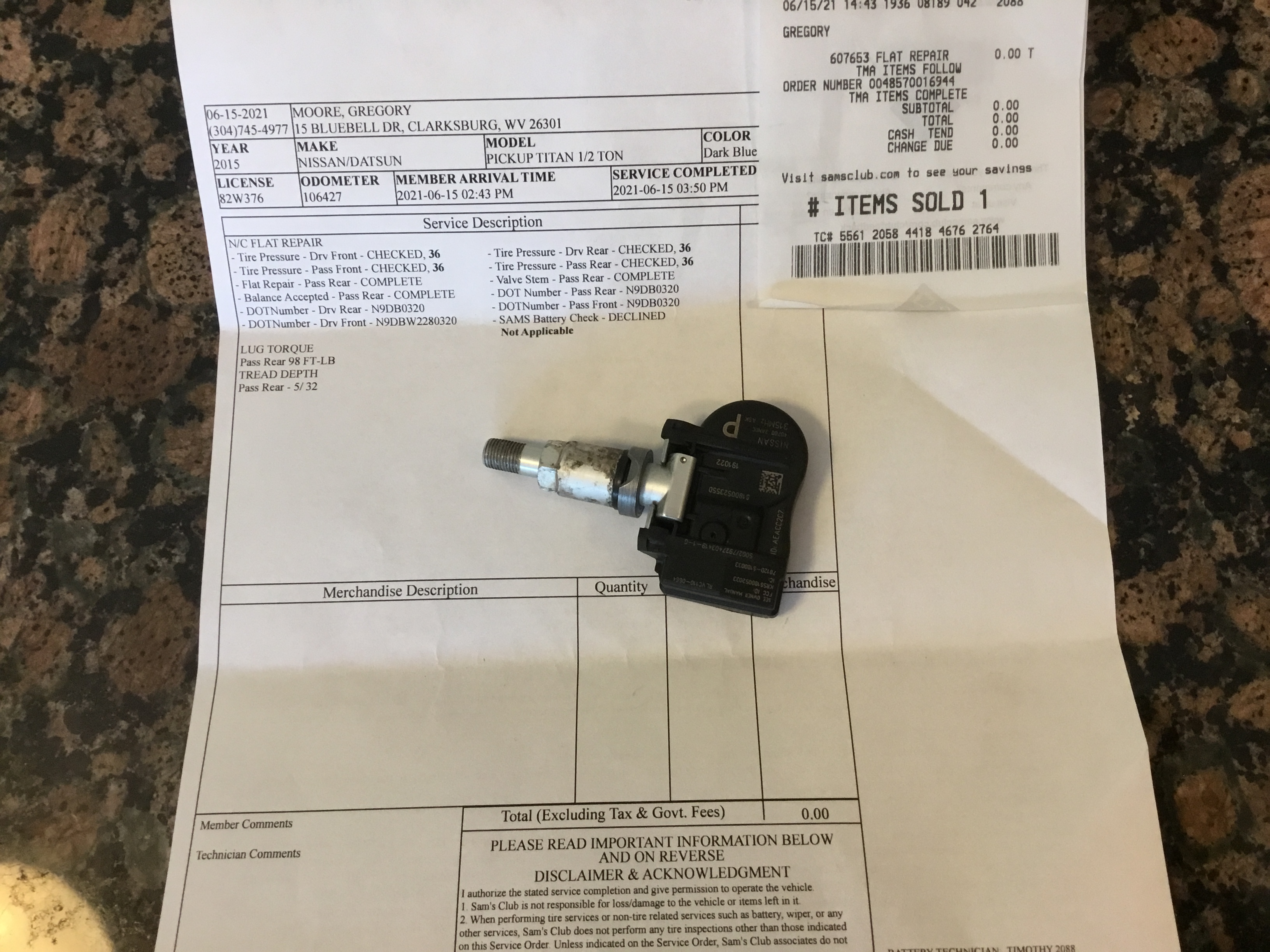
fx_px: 1137
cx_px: 635
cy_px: 476
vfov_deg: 45.4
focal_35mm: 31
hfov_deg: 58.4
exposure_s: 1/30
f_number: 2.4
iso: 100
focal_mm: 3.3
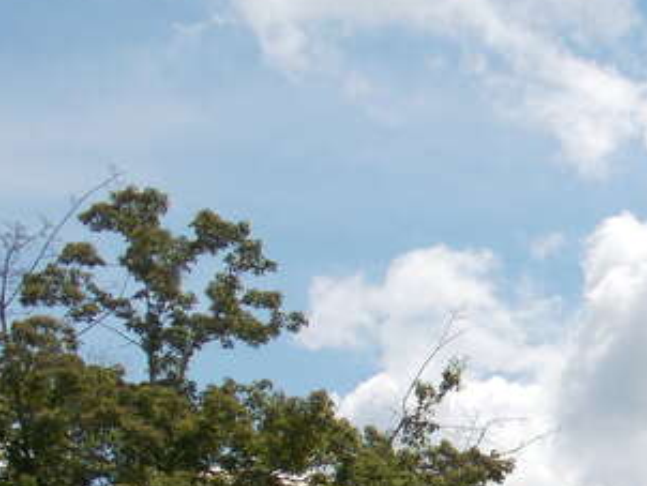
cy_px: 627
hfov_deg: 18.8
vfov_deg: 14.5
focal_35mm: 98
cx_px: 801
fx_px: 1833
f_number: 3.5
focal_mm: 6.6
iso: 80
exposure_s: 1/1000
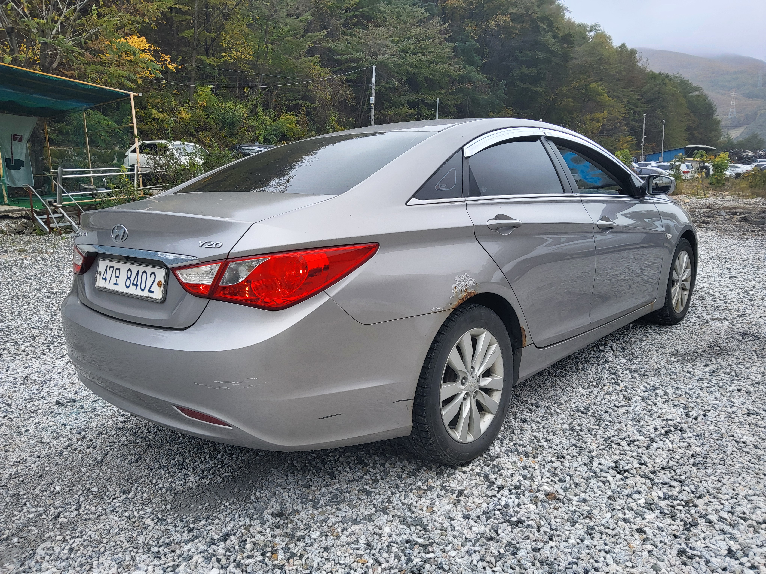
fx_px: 575
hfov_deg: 67.3
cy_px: 287
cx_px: 383
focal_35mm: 26
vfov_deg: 53.1
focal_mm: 3.98
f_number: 1.8
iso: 12
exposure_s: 1/167
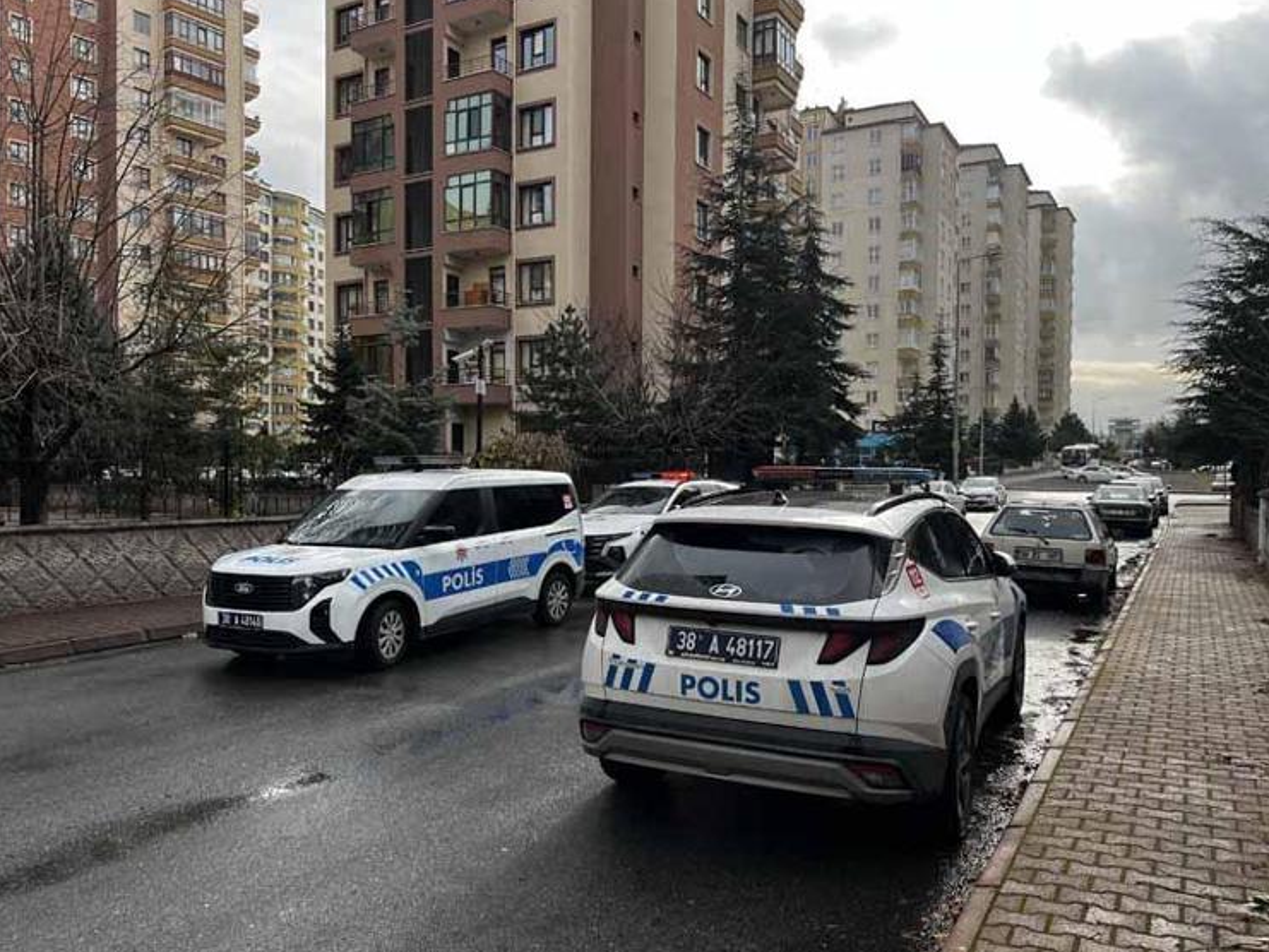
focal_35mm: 27
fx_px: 990
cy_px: 485
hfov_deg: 65.3
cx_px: 644
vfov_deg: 51.4
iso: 50
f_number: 1.5
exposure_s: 1/1000
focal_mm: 5.7
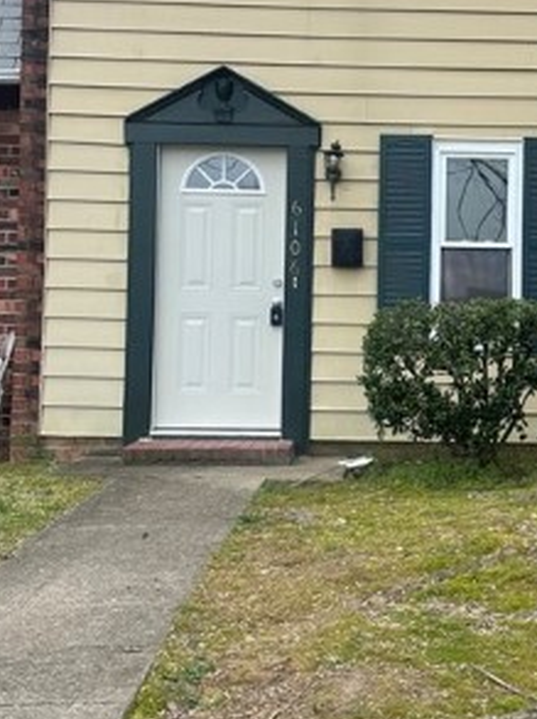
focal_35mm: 63
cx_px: 417
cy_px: 277
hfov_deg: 23.0
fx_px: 1306
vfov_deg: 30.7
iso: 80
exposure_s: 1/1304
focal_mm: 6.86
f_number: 1.78
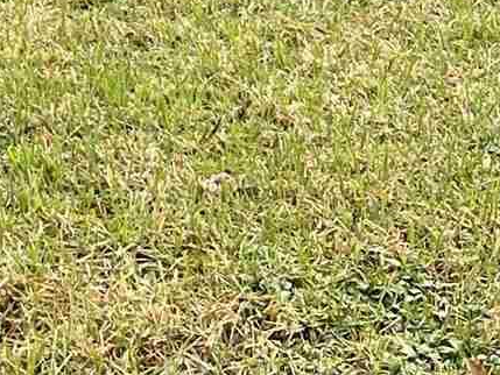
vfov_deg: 7.8
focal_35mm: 179
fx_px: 2586
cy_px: -481
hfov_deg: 10.7
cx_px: -227
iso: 32
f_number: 1.6
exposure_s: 1/301
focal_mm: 5.1
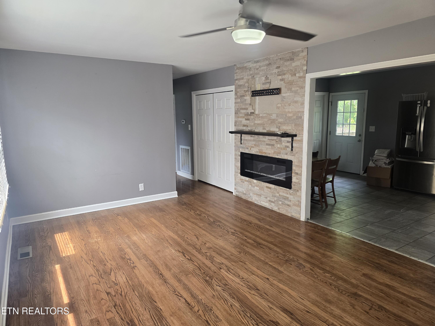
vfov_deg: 58.9
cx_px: 218
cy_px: 163
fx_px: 289
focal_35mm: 23
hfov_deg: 73.9
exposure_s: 1/120
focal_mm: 6.3
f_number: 1.7
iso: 160
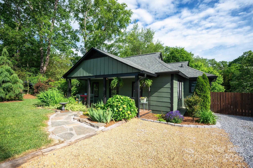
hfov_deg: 95.0
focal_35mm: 16
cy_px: 84
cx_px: 126
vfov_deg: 72.0
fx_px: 116
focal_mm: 16.5
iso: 320
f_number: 8
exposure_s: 1/2500
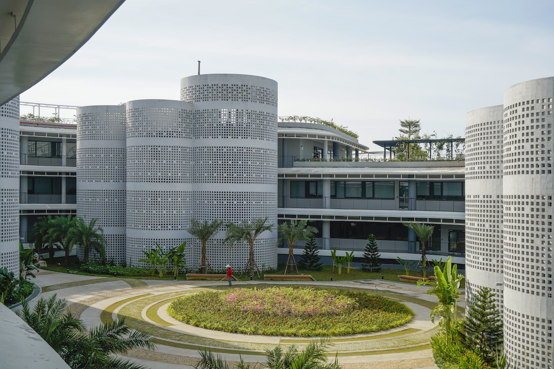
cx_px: 277
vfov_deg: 34.2
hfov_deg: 49.6
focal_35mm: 39
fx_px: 600
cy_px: 184
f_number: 8
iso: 100
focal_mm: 39
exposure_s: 1/200
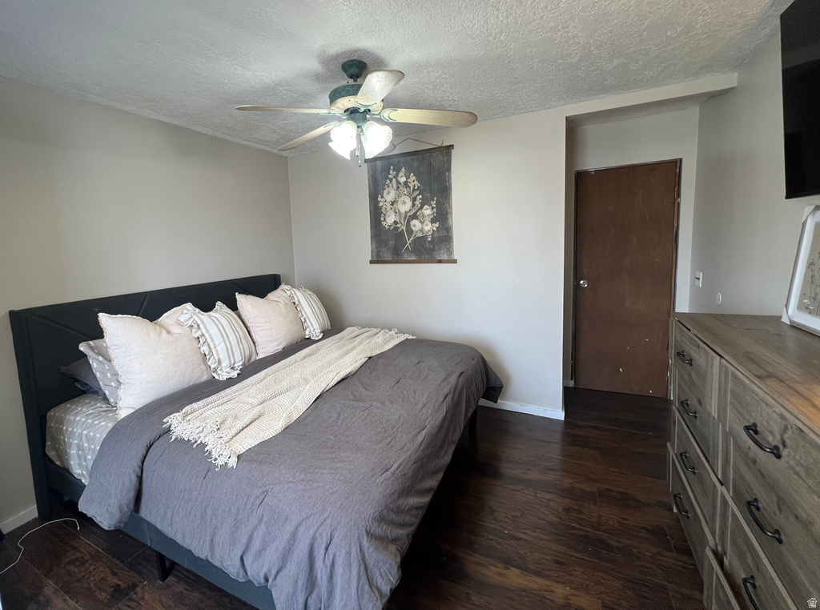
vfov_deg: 89.6
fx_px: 307
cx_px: 410
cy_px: 305
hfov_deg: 106.3
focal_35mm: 13
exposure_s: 1/120
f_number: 1.8
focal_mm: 1.57
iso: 200
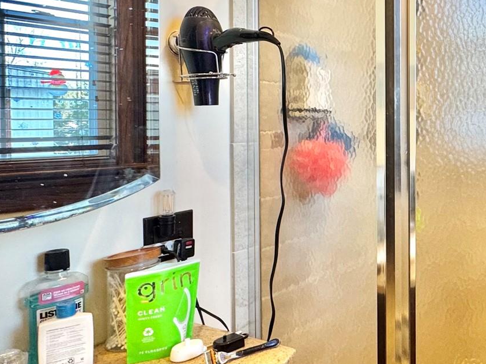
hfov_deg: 45.0
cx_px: 495
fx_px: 477
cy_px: 133
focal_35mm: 34
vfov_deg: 41.4
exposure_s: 1/60
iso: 200
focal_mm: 2.22
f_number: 2.2
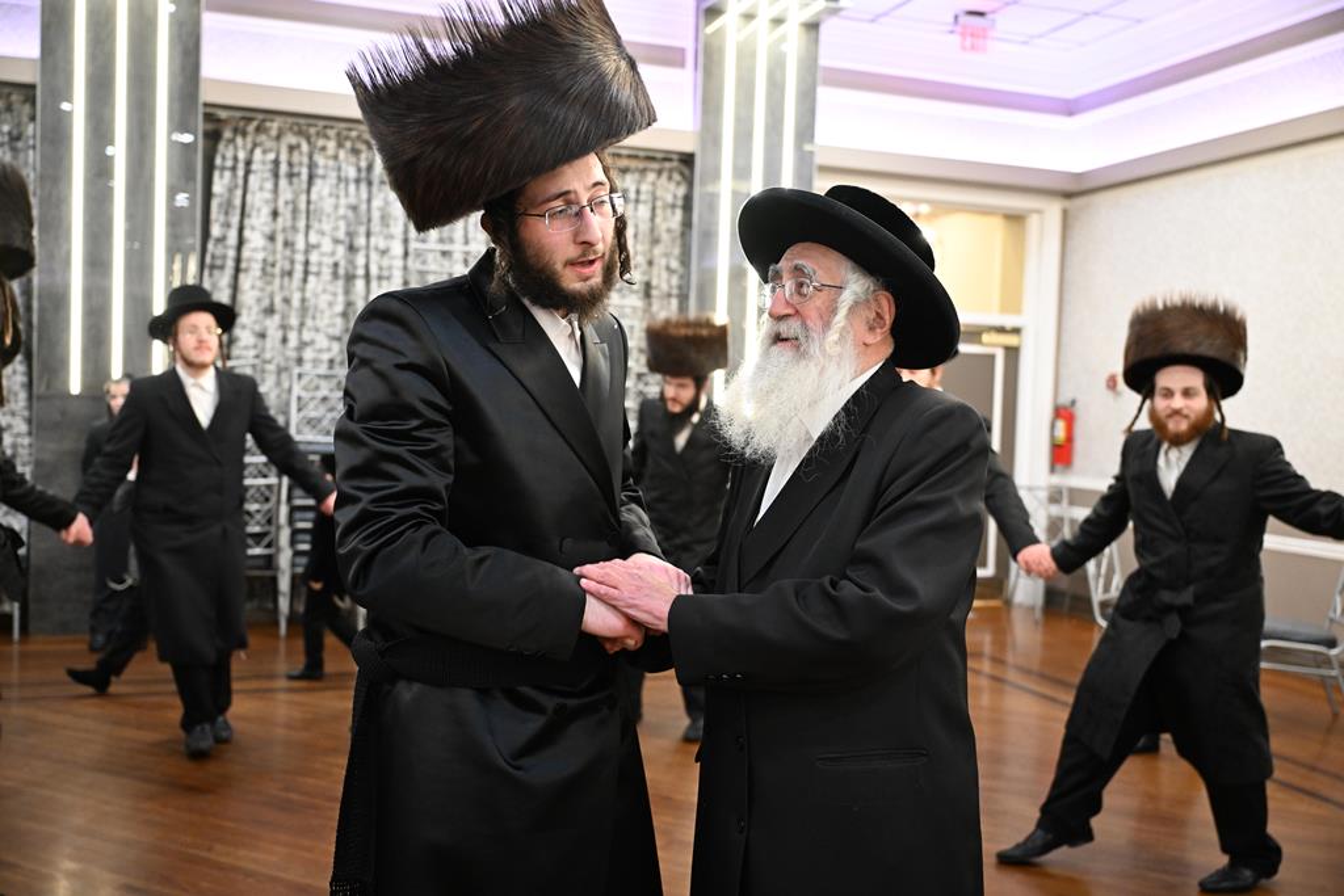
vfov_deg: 38.4
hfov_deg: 55.1
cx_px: 672
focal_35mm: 34
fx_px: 1288
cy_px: 448
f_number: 2.8
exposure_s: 1/250
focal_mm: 34.5
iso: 3200
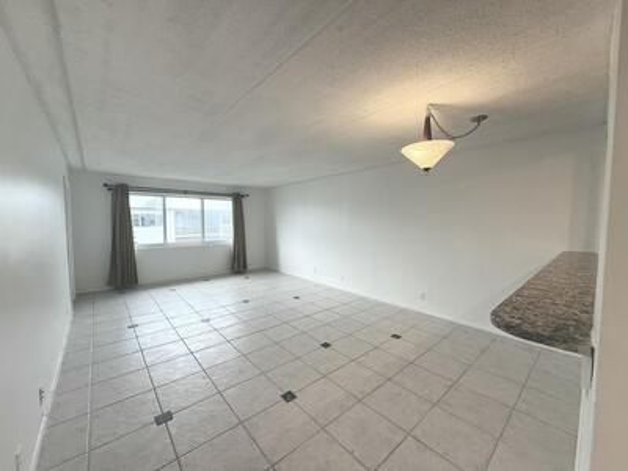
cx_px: 314
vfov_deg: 85.7
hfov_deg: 102.1
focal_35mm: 14
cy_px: 236
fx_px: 254
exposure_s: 1/120
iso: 160
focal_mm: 2.22
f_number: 2.2
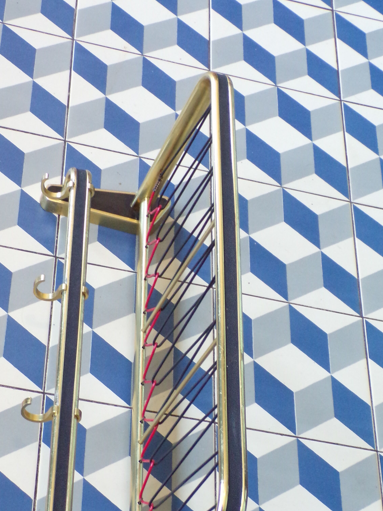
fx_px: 1107
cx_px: 135
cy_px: 379
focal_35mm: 75
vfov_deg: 25.7
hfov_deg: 19.6
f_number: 3.5
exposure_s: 1/17
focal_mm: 8.7
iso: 382
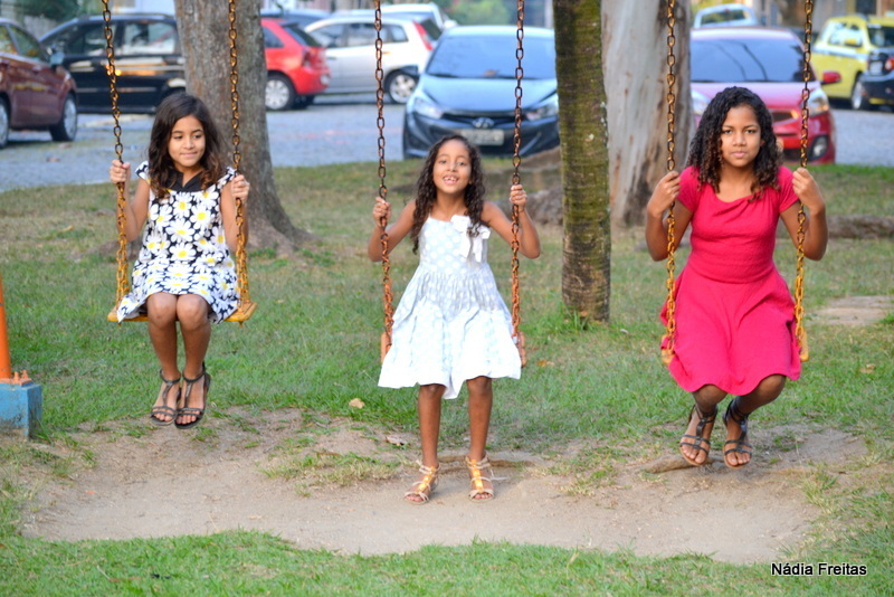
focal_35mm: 138
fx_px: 3428
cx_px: 447
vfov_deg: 9.9
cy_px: 298
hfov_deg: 14.9
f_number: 4.2
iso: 400
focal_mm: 92
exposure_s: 1/100
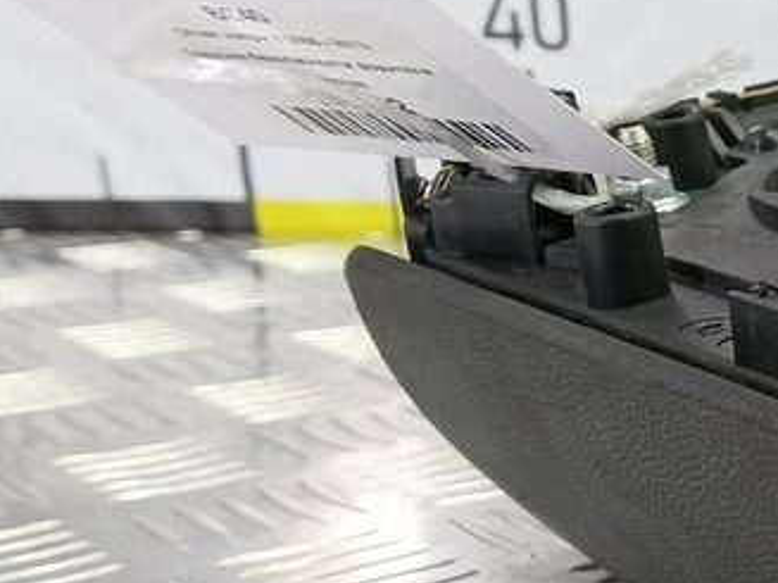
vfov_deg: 20.3
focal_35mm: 72
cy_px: 402
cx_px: 1083
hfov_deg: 23.1
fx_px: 1618
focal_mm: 4.11
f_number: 1.6
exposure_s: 1/50
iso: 217
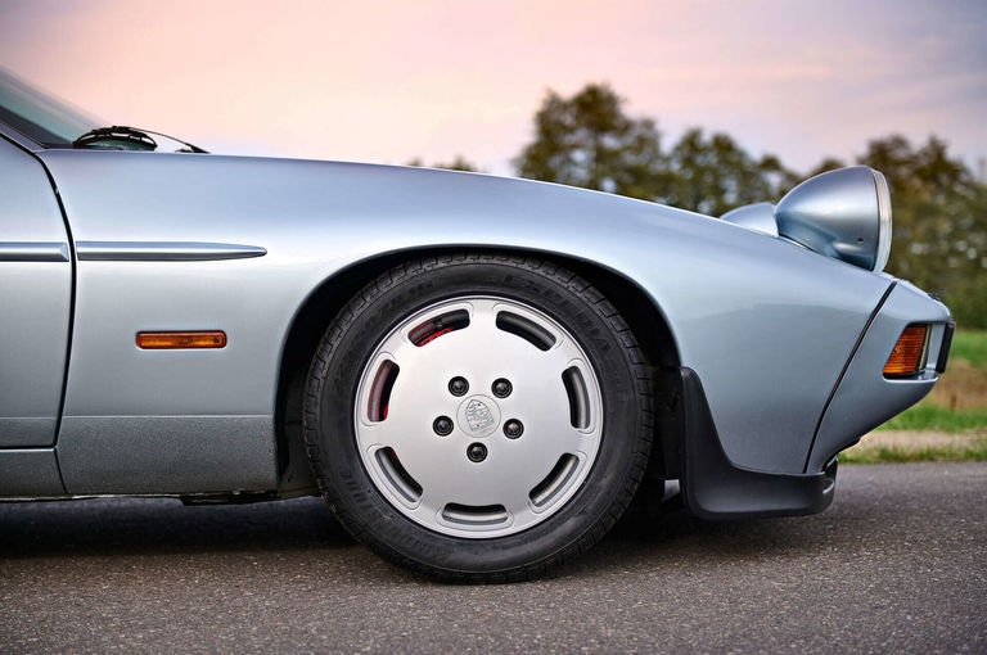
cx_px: 494
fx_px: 1698
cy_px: 328
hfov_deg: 32.4
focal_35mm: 62
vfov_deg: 21.9
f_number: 2.8
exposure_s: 1/2500
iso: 320
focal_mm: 62
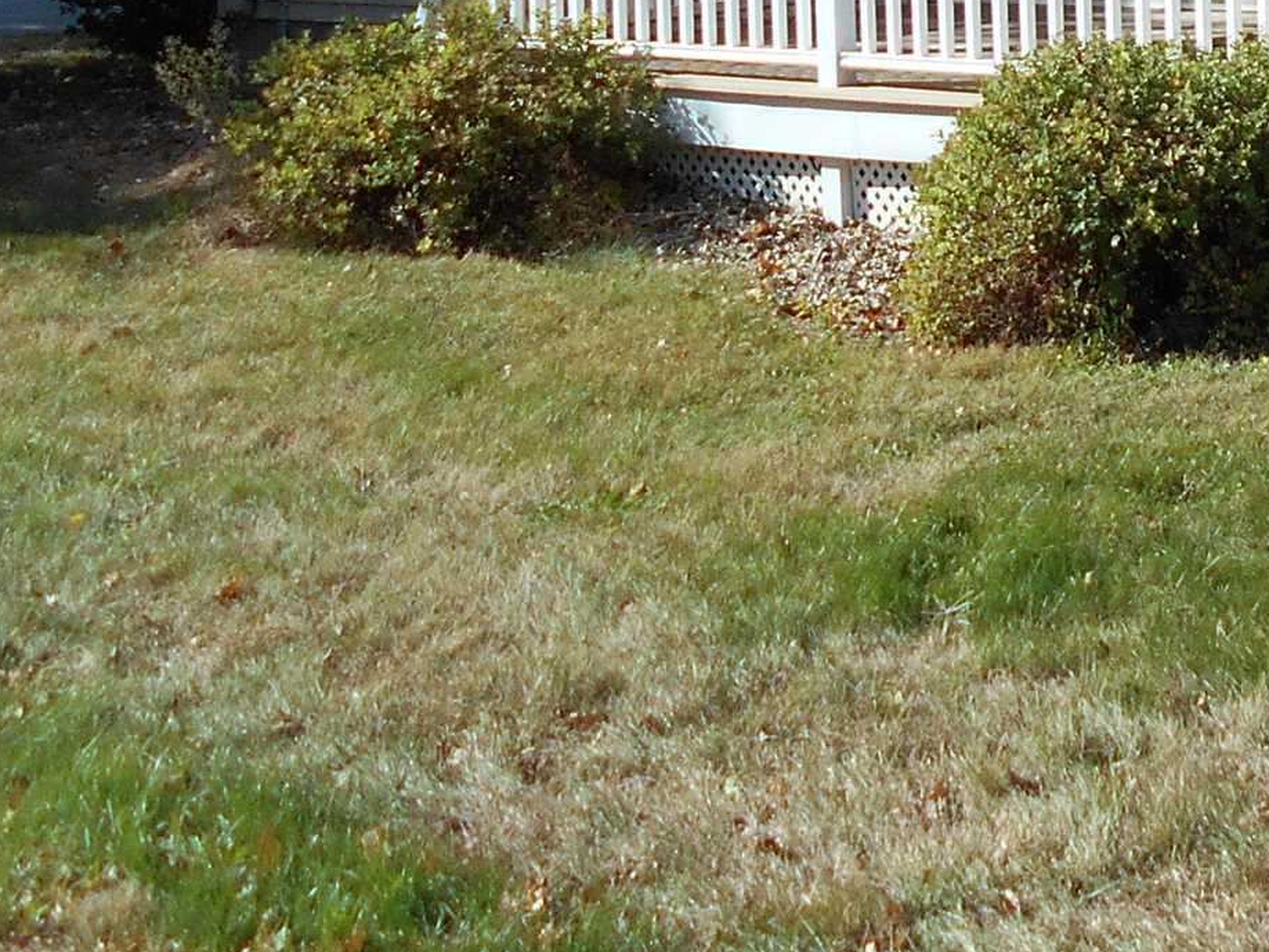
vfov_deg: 15.7
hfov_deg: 21.3
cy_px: -459
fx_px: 3190
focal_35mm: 87
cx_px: 1429
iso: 80
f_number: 3.2
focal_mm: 4.6
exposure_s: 1/800
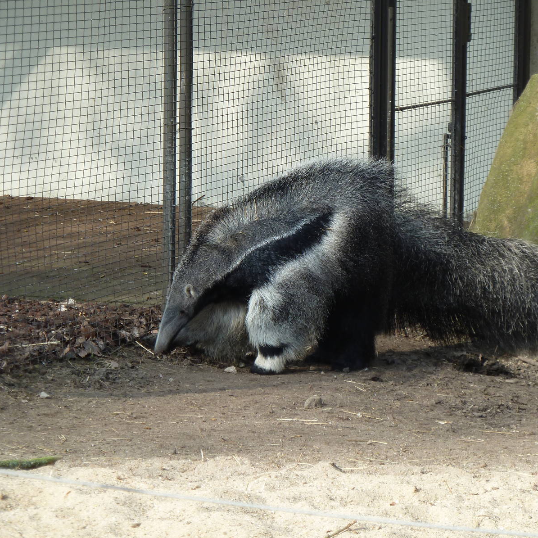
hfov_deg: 10.0
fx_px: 3060
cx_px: 293
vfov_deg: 10.0
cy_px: 269
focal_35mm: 174
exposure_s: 1/160
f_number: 4.5
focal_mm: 24.1
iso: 80
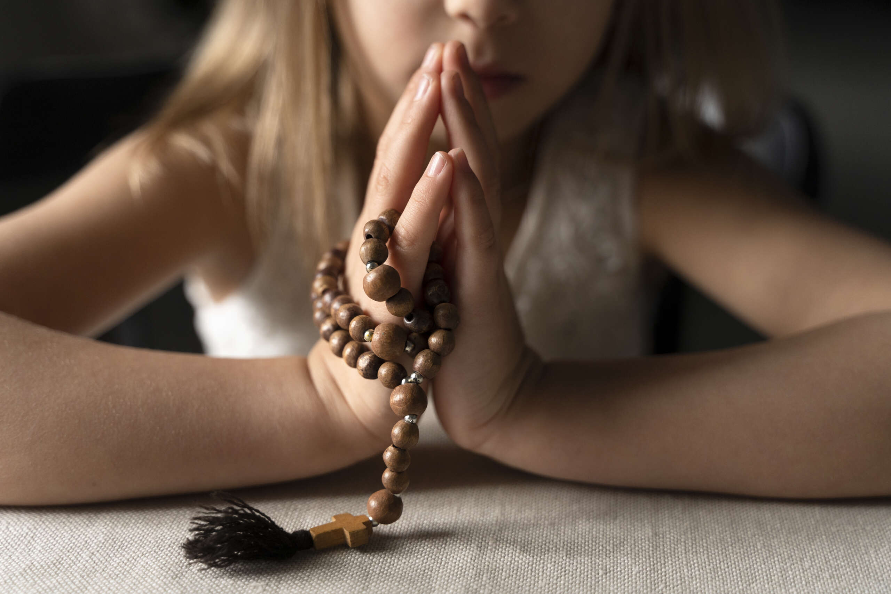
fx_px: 1237
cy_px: 297
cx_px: 446
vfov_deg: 27.0
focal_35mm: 50
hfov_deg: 39.6
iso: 800
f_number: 2.8
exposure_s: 1/200
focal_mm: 50
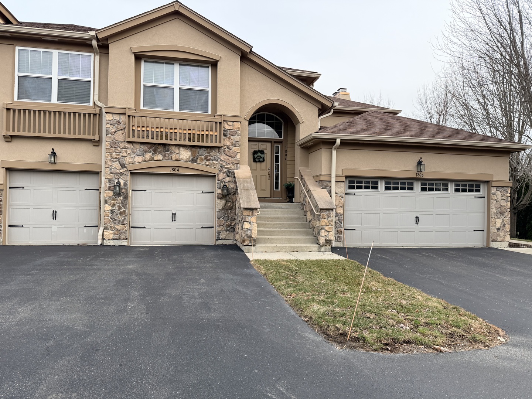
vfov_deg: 56.8
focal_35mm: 24
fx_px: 369
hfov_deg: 71.6
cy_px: 200
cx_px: 266
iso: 100
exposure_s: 1/1585
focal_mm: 6.76
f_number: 1.78
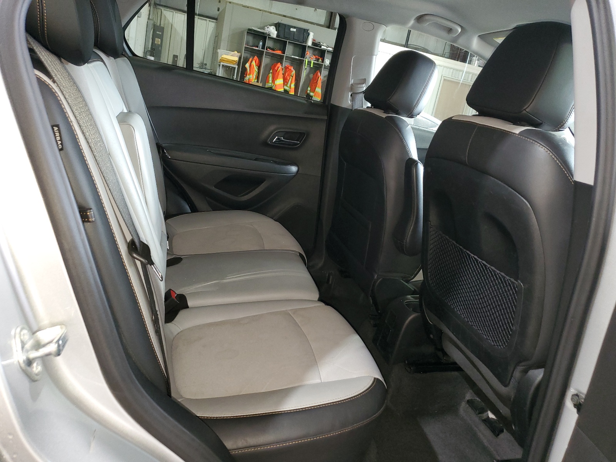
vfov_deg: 53.1
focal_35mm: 26
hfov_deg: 67.3
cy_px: 231
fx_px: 463
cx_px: 308
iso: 146
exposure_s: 1/24
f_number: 1.5
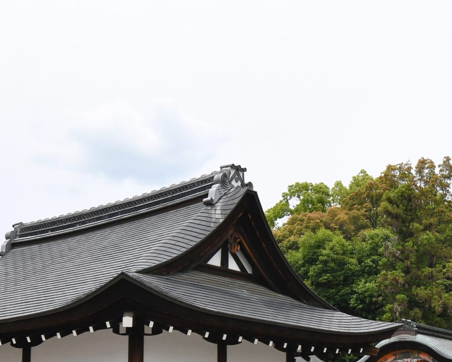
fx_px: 789
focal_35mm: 59
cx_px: 304
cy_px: 342
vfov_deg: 24.9
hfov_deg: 31.7
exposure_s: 1/250
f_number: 8
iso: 100
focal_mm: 17
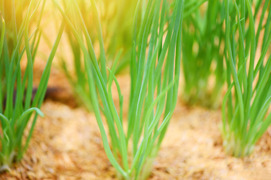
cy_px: 90
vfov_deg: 13.0
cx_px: 136
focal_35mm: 105
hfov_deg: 19.5
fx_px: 790
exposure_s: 1/4000
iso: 500
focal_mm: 105
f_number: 3
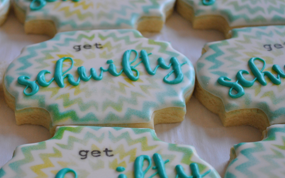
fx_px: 691
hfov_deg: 23.2
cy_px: 102
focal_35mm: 89
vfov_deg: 14.7
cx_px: 96
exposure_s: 1/30
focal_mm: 42
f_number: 5.3
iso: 360
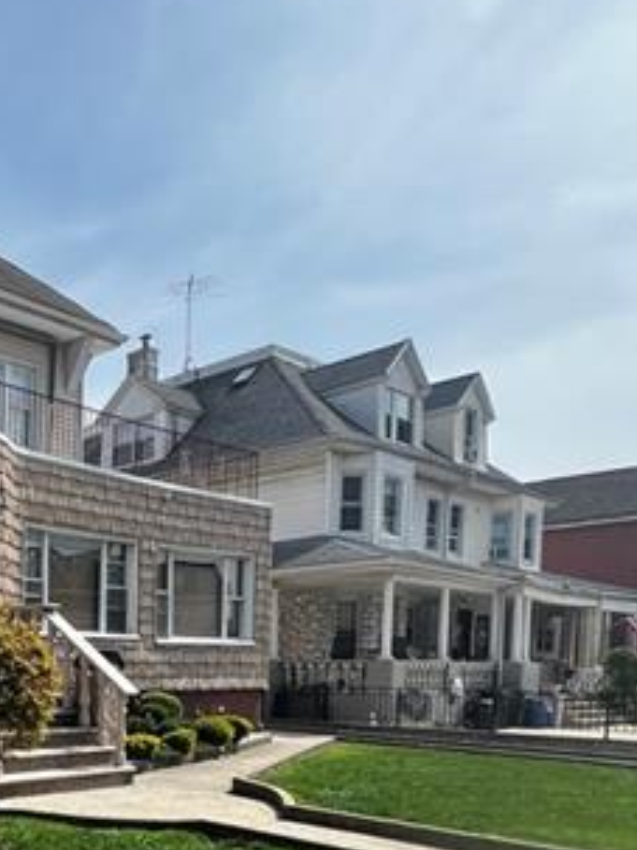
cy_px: 724
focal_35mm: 33
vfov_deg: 50.6
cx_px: -104
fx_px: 810
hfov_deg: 35.1
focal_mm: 1.57
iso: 32
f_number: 1.8
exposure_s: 1/995
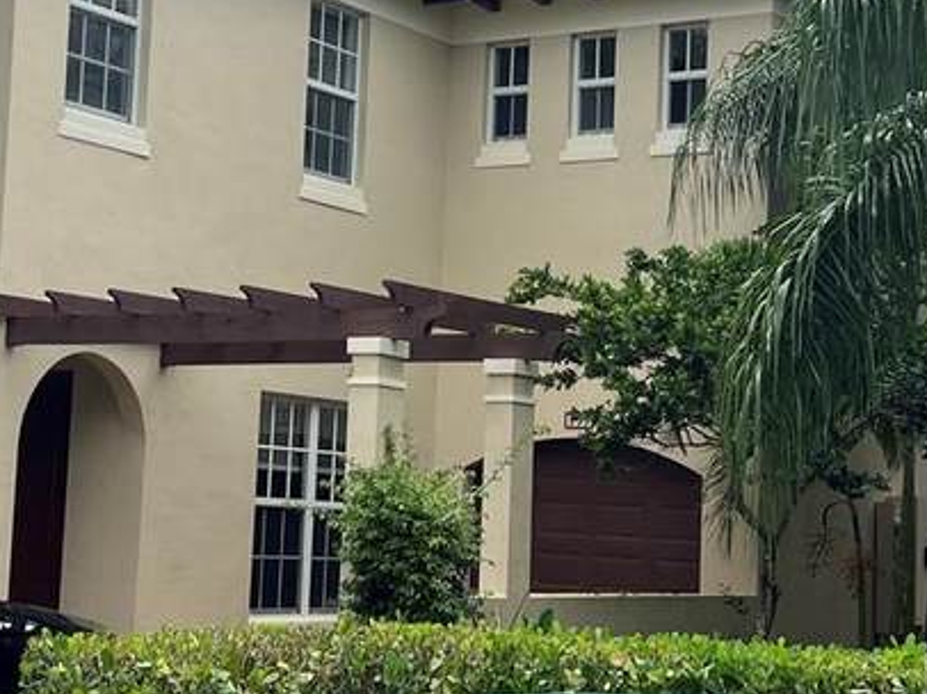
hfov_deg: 23.8
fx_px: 2195
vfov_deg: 17.9
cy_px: 267
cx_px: 395
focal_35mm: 82
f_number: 1.5
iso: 50
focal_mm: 5.7
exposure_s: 1/2045
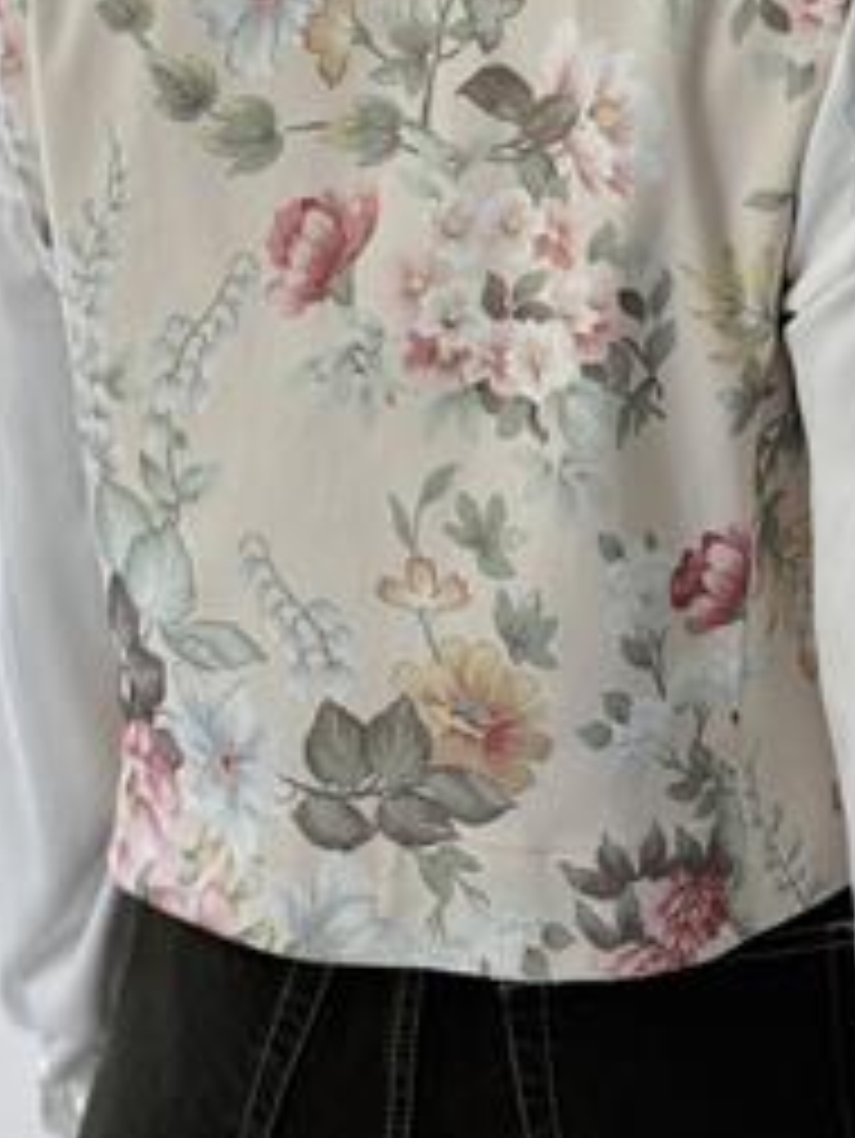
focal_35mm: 101
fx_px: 3323
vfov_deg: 18.8
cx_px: 562
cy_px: -43
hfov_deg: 14.6
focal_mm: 6.76
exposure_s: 1/222
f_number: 1.78
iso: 64
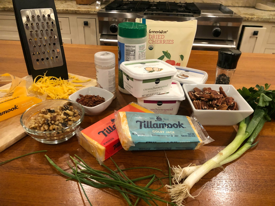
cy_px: 103
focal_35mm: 28
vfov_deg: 49.7
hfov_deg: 63.4
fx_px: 222
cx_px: 138
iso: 100
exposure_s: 1/14
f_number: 1.8
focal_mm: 4
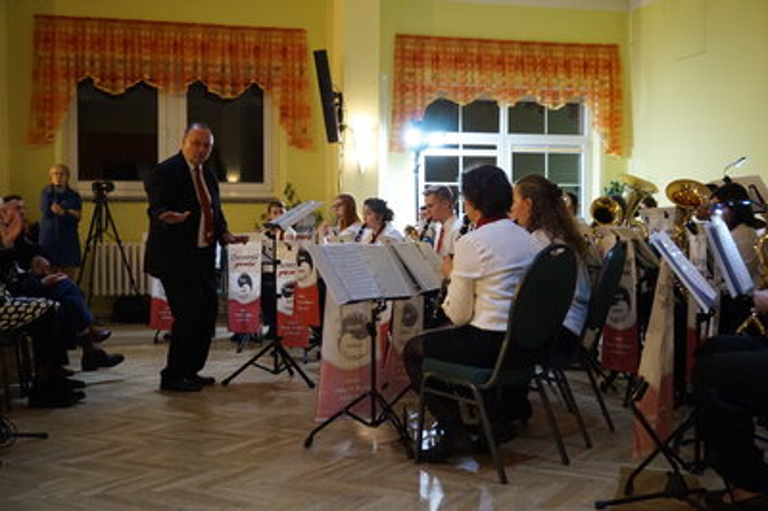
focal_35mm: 44
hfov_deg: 45.0
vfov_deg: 30.8
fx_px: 927
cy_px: 256
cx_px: 384
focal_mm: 29
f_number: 4.5
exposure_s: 1/60
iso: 3200
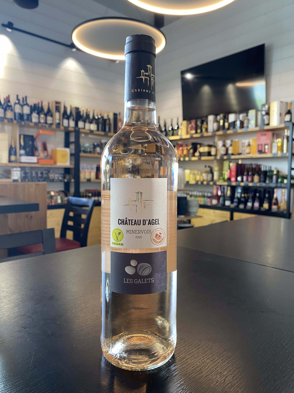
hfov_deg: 53.1
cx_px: 147
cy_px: 196
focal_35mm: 26
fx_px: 294
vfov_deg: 67.3
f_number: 1.8
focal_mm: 4.25
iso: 160
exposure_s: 1/60
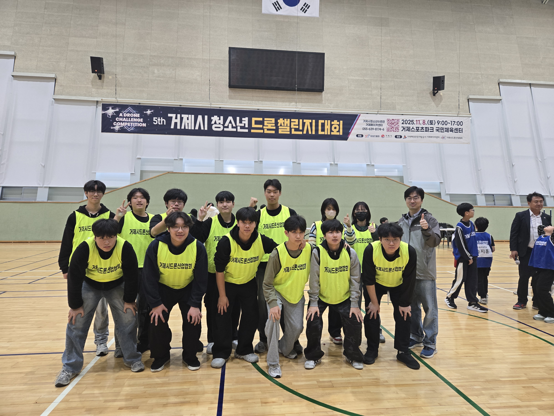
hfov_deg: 73.9
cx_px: 277
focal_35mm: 23
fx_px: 368
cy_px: 208
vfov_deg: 58.9
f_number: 1.8
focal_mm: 5.4
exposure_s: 1/120
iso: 200
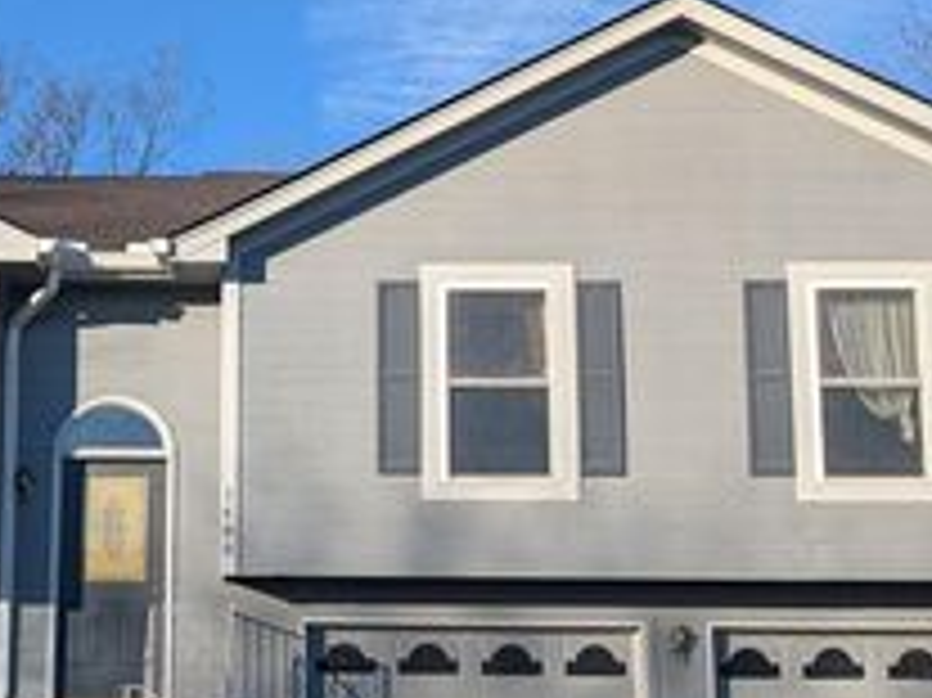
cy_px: 455
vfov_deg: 25.1
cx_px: 261
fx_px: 1561
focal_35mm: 58
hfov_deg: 32.8
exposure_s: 1/907
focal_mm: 6.9
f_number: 1.68
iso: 18
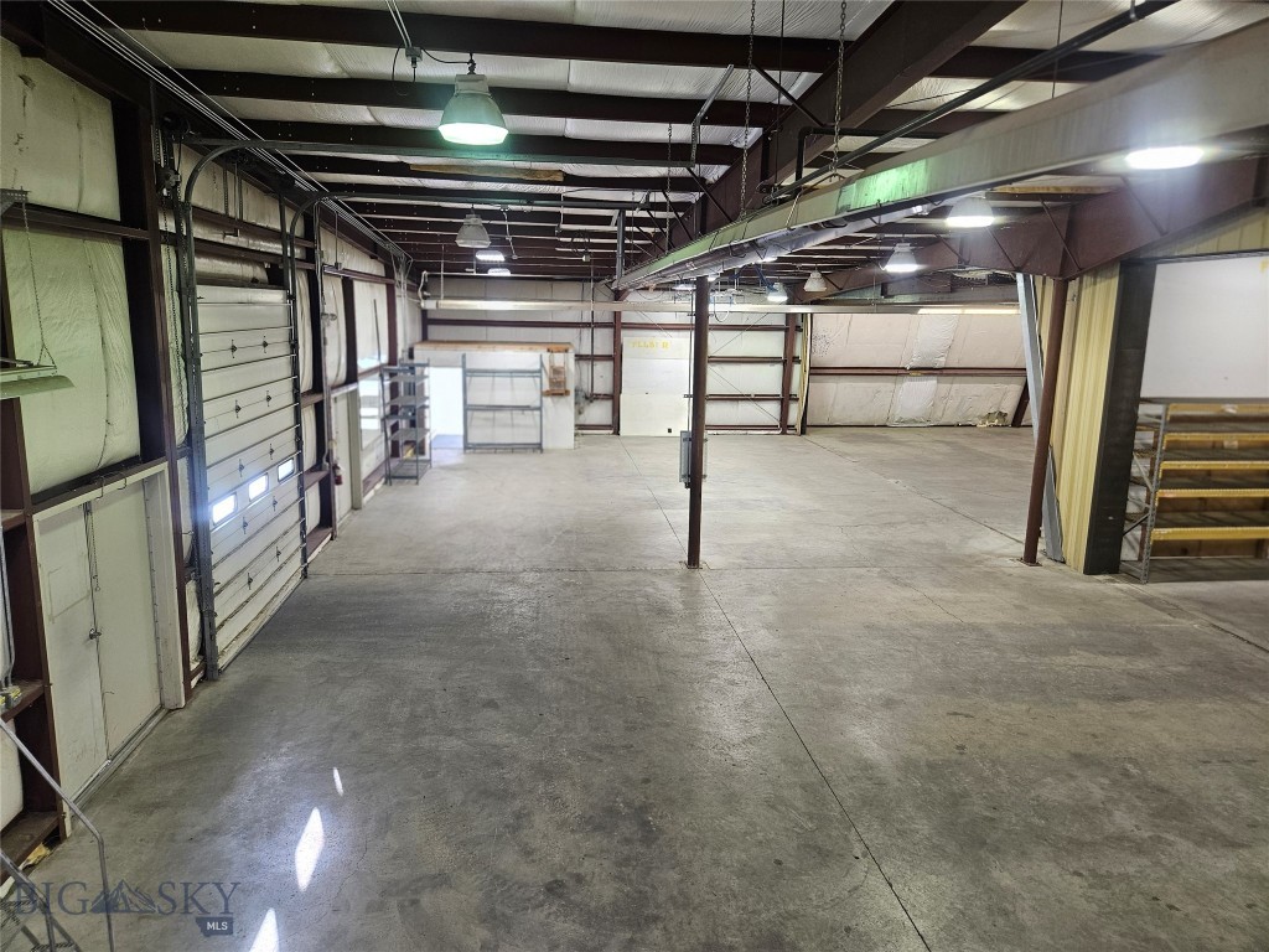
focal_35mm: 23
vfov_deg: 58.9
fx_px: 843
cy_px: 476
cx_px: 634
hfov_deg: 73.9
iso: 200
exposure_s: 1/120
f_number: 1.8
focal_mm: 5.4
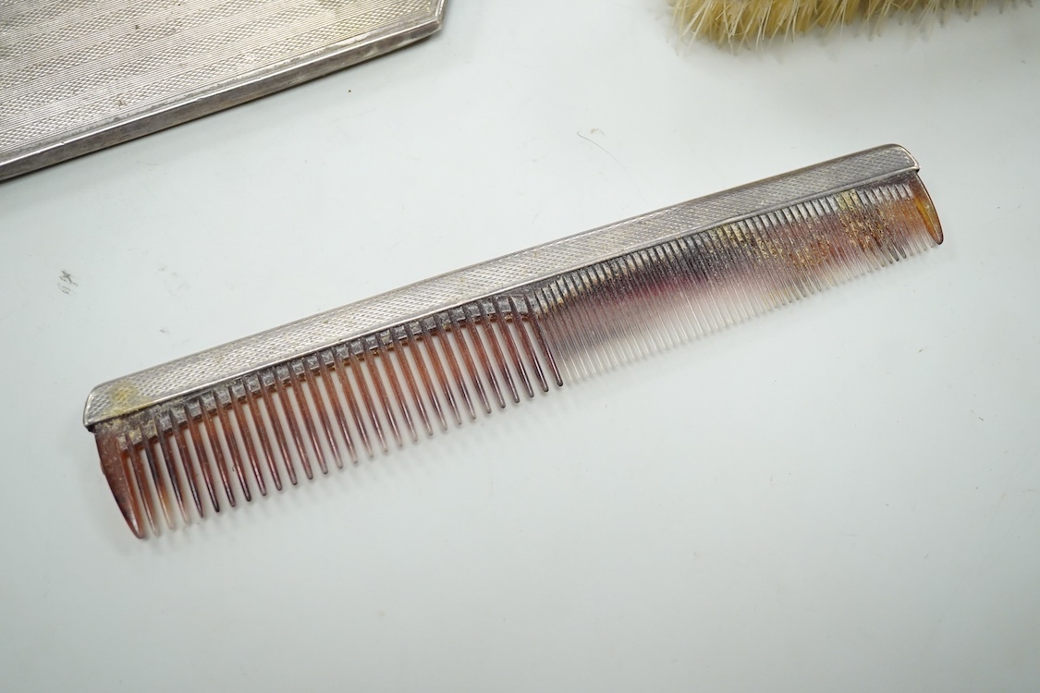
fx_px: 1300
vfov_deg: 29.9
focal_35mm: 45
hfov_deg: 43.6
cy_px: 346
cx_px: 520
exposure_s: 1/400
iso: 3200
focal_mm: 30
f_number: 6.3
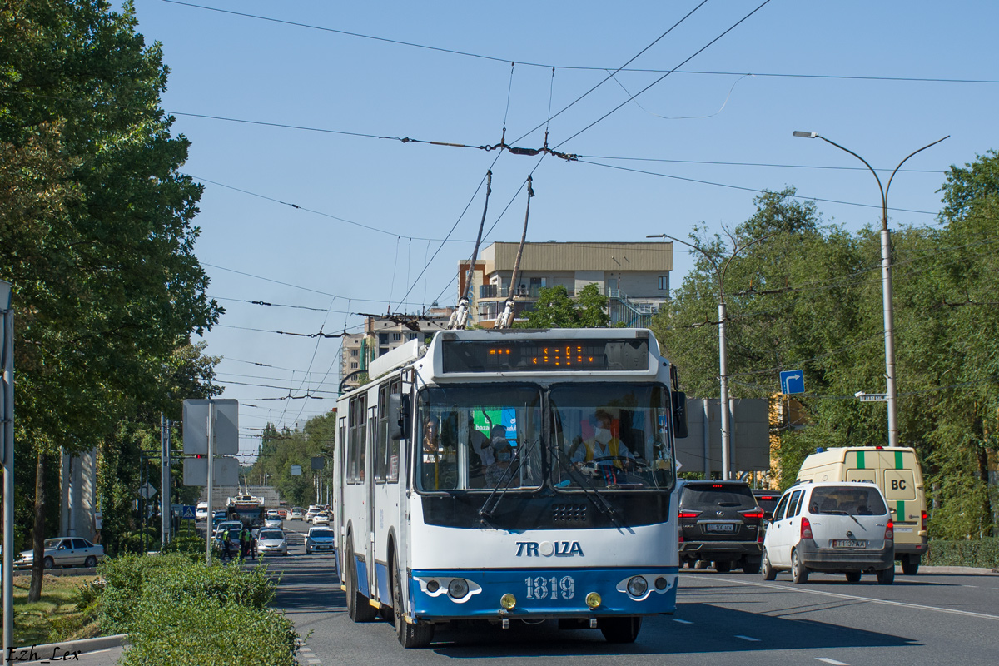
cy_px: 333
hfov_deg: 33.4
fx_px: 1665
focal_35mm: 60
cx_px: 500
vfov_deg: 22.6
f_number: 6.3
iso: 100
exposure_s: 1/640
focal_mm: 40
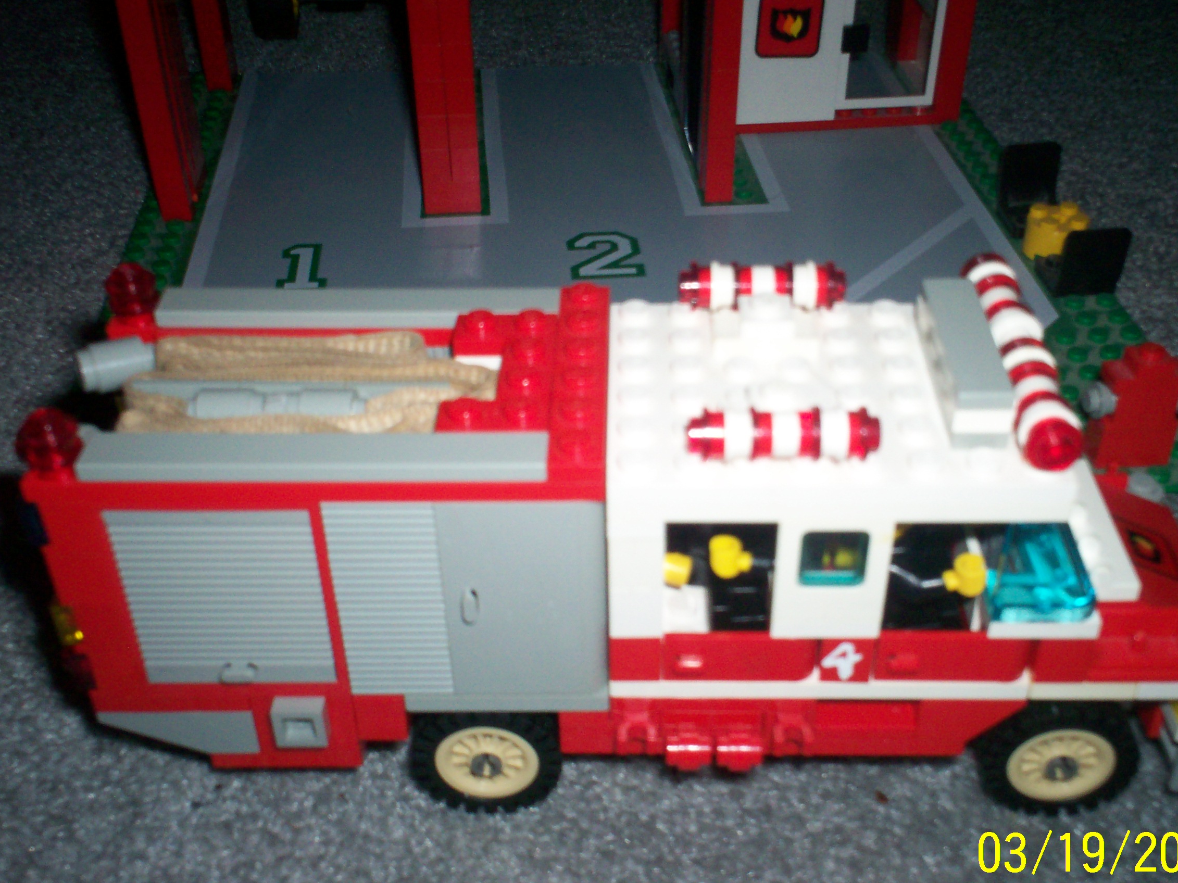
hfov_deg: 45.7
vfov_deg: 35.1
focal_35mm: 41
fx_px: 1395
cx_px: 633
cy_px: 482
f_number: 4.5
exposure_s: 1/60
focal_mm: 6
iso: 140
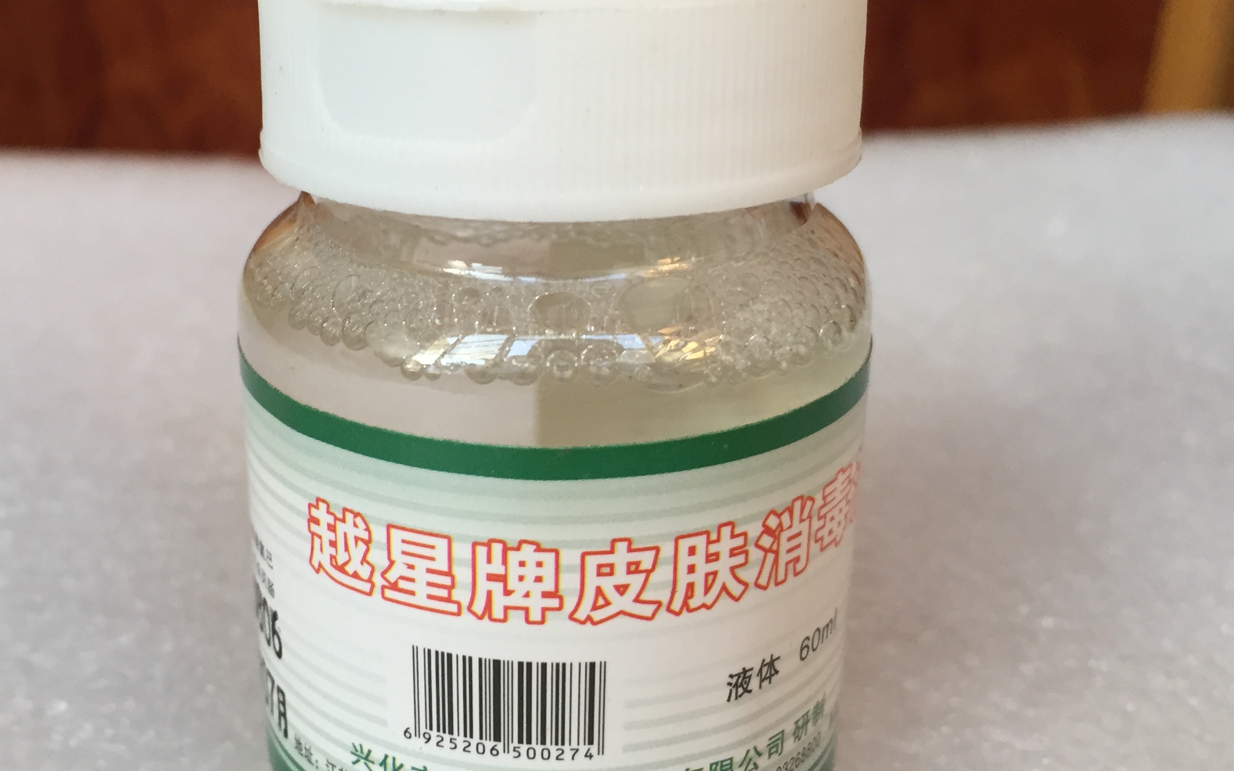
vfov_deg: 30.5
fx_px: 1412
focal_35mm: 42
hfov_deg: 46.8
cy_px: 368
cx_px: 476
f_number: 2.2
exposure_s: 1/33
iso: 50
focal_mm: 4.15
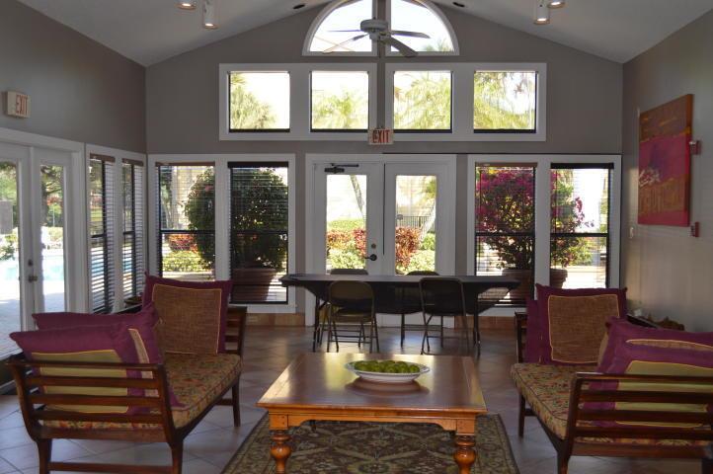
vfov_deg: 34.1
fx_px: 772
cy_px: 237
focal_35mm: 39
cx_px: 356
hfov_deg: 49.6
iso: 140
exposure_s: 1/125
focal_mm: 26
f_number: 4.2
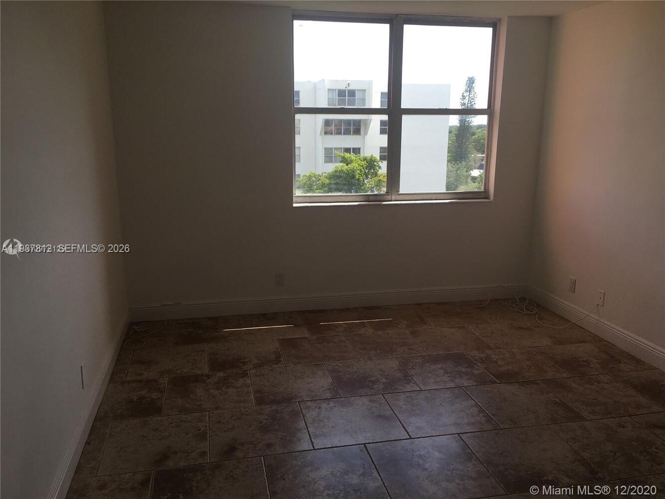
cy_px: 250
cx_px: 332
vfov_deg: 48.2
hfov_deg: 61.7
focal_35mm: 29
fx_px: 557
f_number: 2.2
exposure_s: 1/420
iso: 25
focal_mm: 4.15
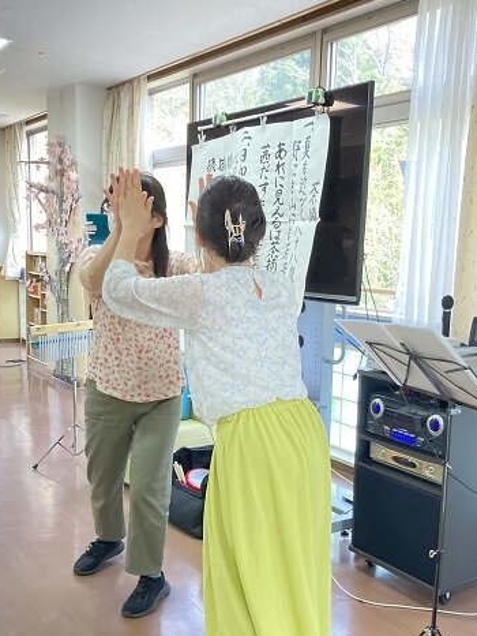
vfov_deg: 46.5
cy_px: 388
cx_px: 237
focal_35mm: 40
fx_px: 734
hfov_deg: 36.0
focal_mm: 3.99
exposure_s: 1/60
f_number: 1.8
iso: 125
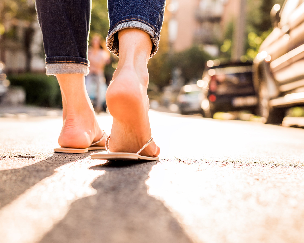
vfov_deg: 26.7
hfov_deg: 33.0
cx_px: 167
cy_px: 122
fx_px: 513
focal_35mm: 57
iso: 200
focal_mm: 50
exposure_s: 1/400
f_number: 3.5
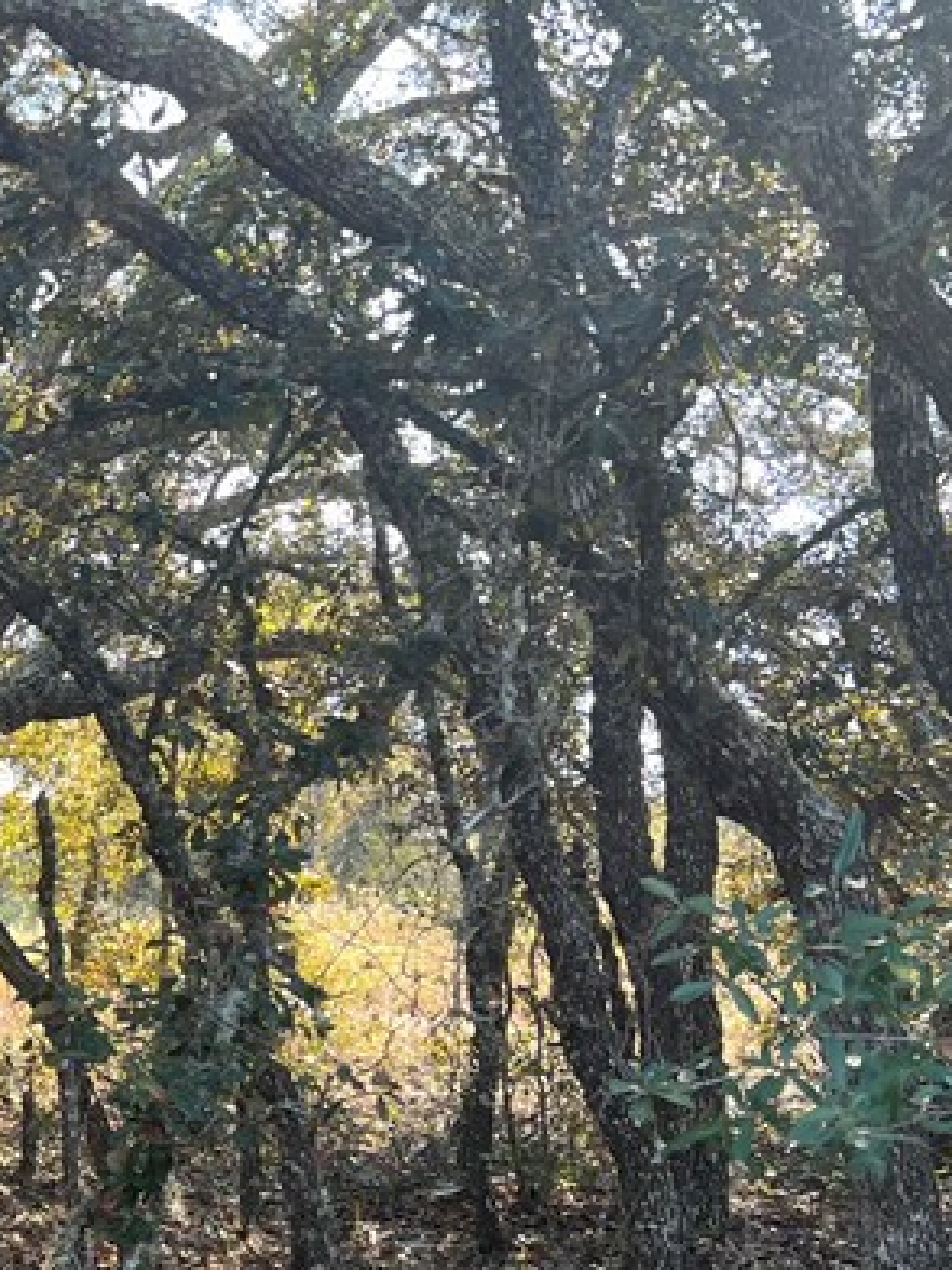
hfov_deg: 19.0
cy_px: 923
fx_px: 2493
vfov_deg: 28.2
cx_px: -479
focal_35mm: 68
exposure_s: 1/268
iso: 50
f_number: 1.5
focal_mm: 5.7
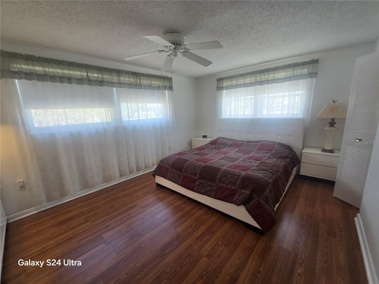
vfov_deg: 89.9
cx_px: 190
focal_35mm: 13
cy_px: 142
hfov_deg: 106.2
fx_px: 142
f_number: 2.2
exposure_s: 1/60
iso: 100
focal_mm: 2.2
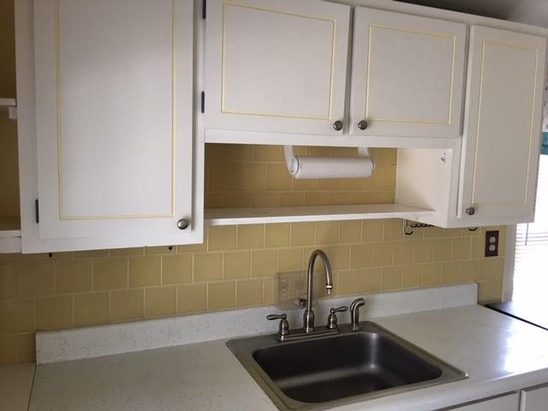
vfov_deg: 48.2
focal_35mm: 29
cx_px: 274
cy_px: 206
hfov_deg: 61.7
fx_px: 459
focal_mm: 4.15
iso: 40
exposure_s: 1/30
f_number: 2.2
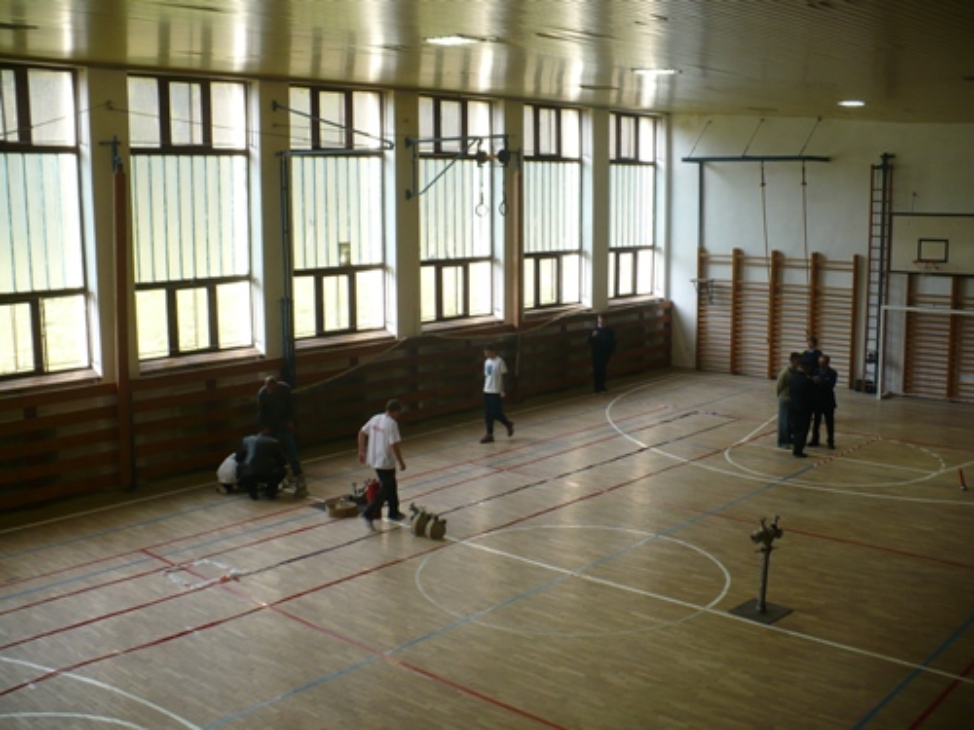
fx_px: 1041
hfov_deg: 50.1
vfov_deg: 38.7
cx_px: 487
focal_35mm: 37
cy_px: 365
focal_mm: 6.1
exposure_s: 1/50
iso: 100
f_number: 2.8
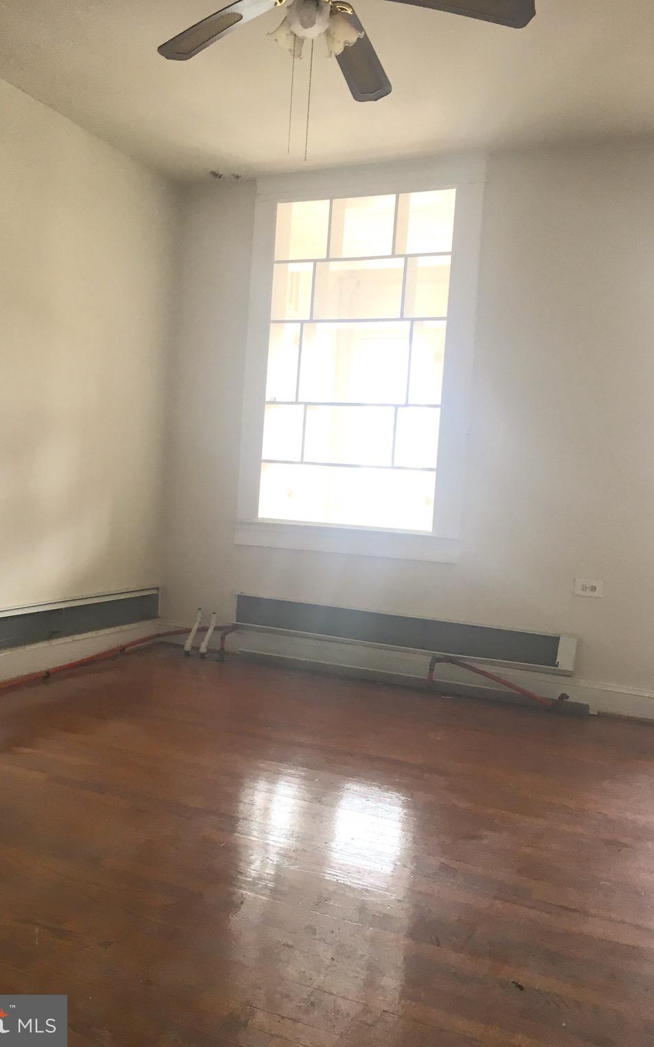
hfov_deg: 40.5
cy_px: 523
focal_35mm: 31
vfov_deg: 61.2
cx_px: 291
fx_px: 884
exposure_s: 1/30
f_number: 2.2
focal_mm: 4.15
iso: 32
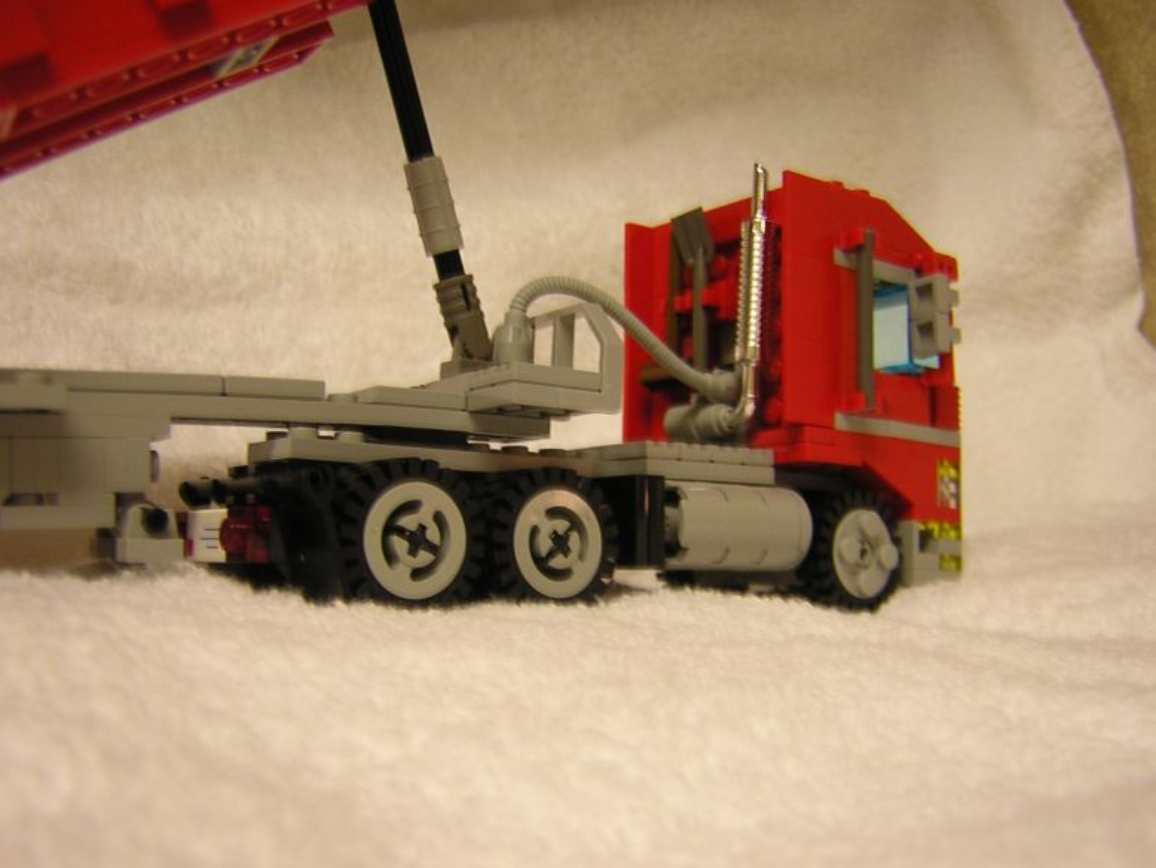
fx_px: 1236
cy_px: 435
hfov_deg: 50.1
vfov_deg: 38.7
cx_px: 585
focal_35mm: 37
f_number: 2.6
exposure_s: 1/5
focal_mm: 4.7
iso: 100
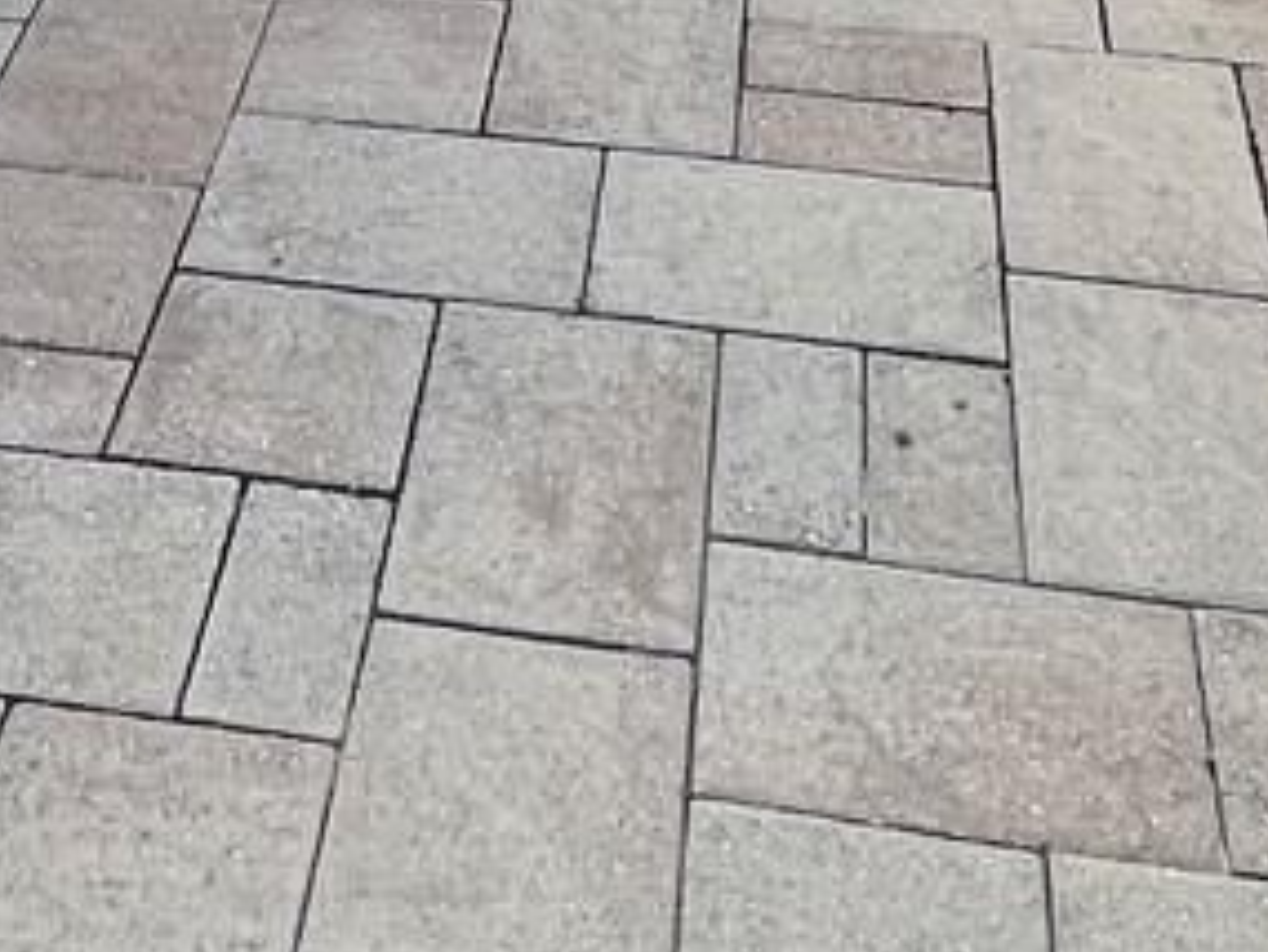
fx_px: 2675
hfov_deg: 26.4
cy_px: -1481
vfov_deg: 13.3
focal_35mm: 73
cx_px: 334
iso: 32
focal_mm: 1.57
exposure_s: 1/1043
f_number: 1.8
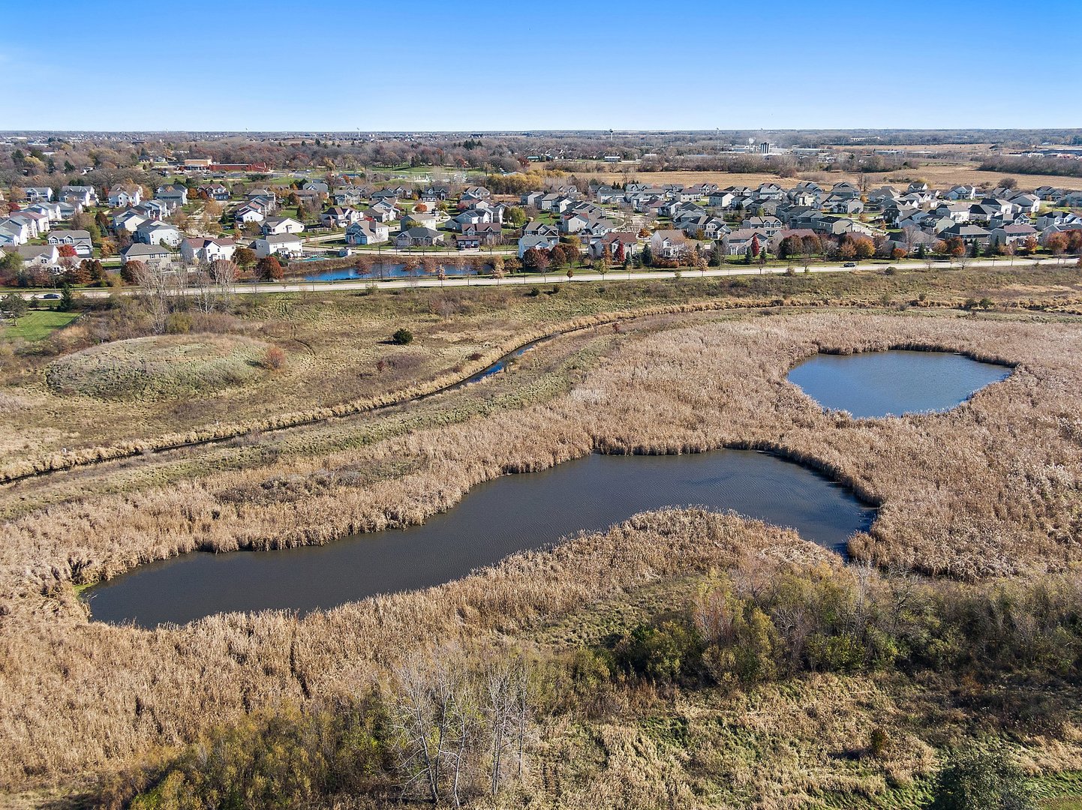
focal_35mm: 29
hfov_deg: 61.7
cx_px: 541
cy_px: 405
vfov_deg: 48.2
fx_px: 906
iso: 100
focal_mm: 5.11
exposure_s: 1/1000
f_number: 3
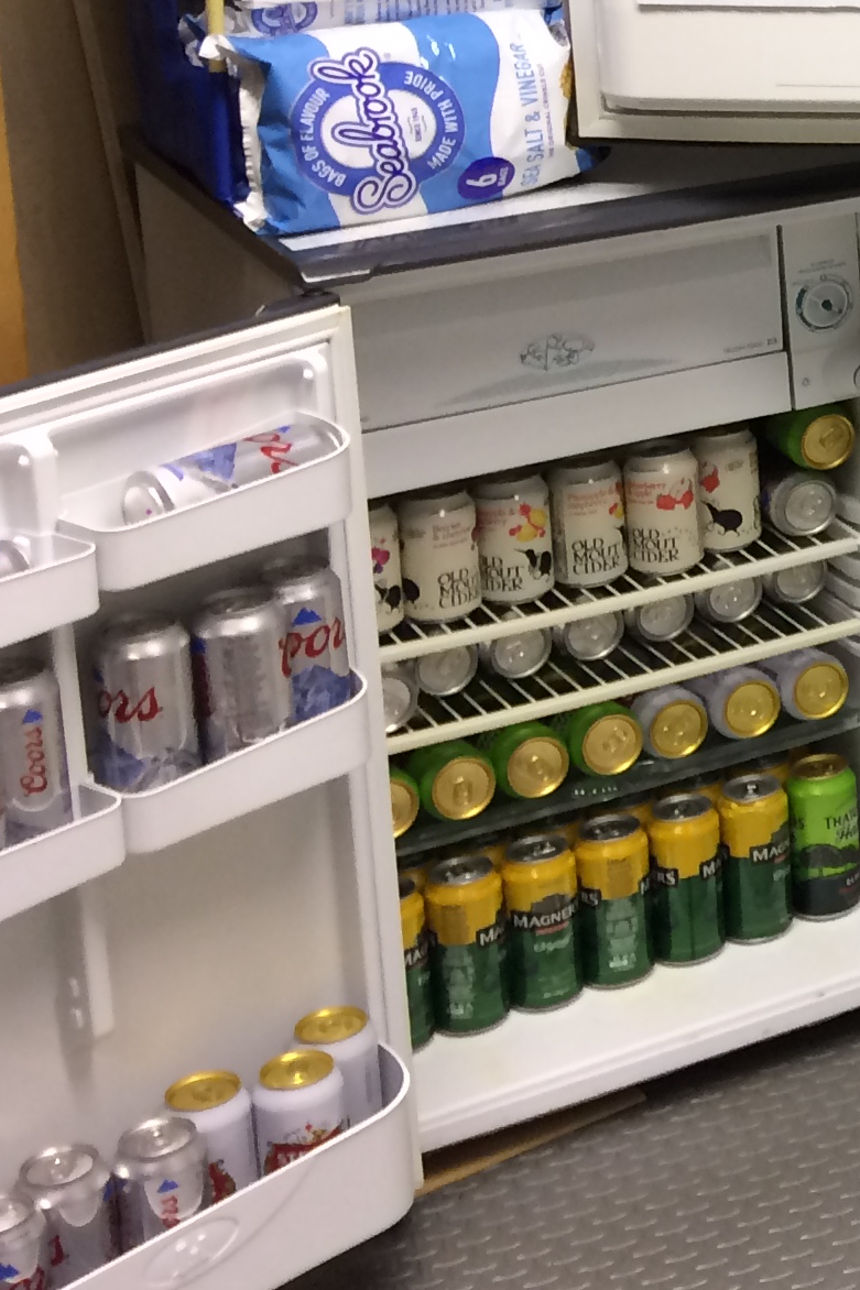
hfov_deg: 14.0
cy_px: 84
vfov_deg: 23.4
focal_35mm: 84
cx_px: 1662
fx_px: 3011
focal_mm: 4.15
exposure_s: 1/33
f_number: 2.2
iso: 100
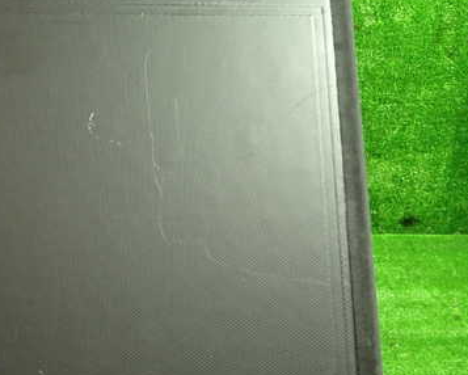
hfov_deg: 44.0
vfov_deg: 36.5
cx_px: 147
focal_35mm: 41
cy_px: 173
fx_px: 568
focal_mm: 4.5
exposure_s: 1/30
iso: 500
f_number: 2
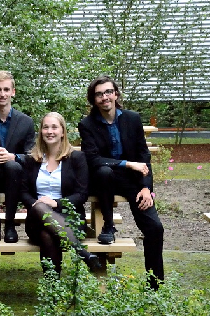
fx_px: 954
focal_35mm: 109
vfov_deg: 18.8
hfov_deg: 12.4
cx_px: 1
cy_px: 158
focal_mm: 48
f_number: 5.6
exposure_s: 1/2500
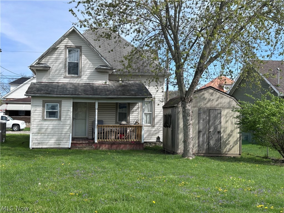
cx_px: 142
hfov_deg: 39.7
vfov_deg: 30.3
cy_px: 106
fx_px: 394
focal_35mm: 48
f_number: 1.78
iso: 64
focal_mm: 6.86
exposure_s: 1/2469
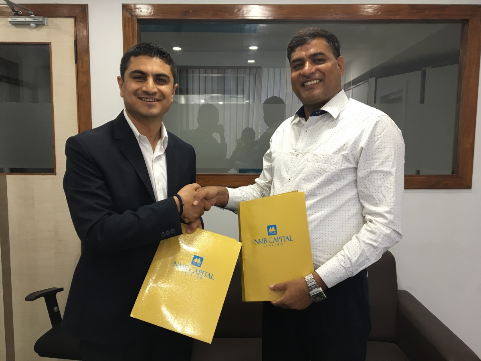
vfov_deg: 48.2
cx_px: 240
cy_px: 180
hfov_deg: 61.7
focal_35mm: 29
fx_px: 403
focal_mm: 4.15
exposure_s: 1/33
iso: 100
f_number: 2.2
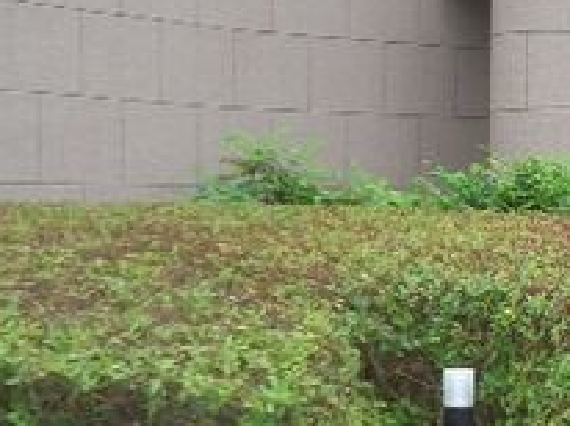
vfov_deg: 14.1
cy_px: 210
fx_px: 1727
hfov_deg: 17.8
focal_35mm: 105
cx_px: 695
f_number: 4
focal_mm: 4.8
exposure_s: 1/60
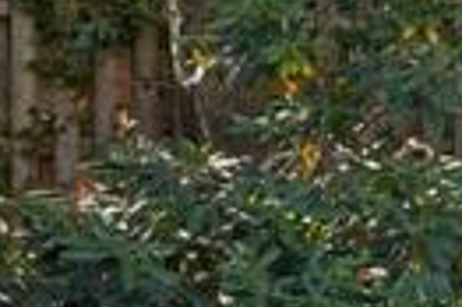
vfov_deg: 10.9
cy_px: 141
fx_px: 1602
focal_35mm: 125
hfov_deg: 9.3
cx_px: 1654
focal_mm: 16
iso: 250
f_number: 8
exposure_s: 1/80
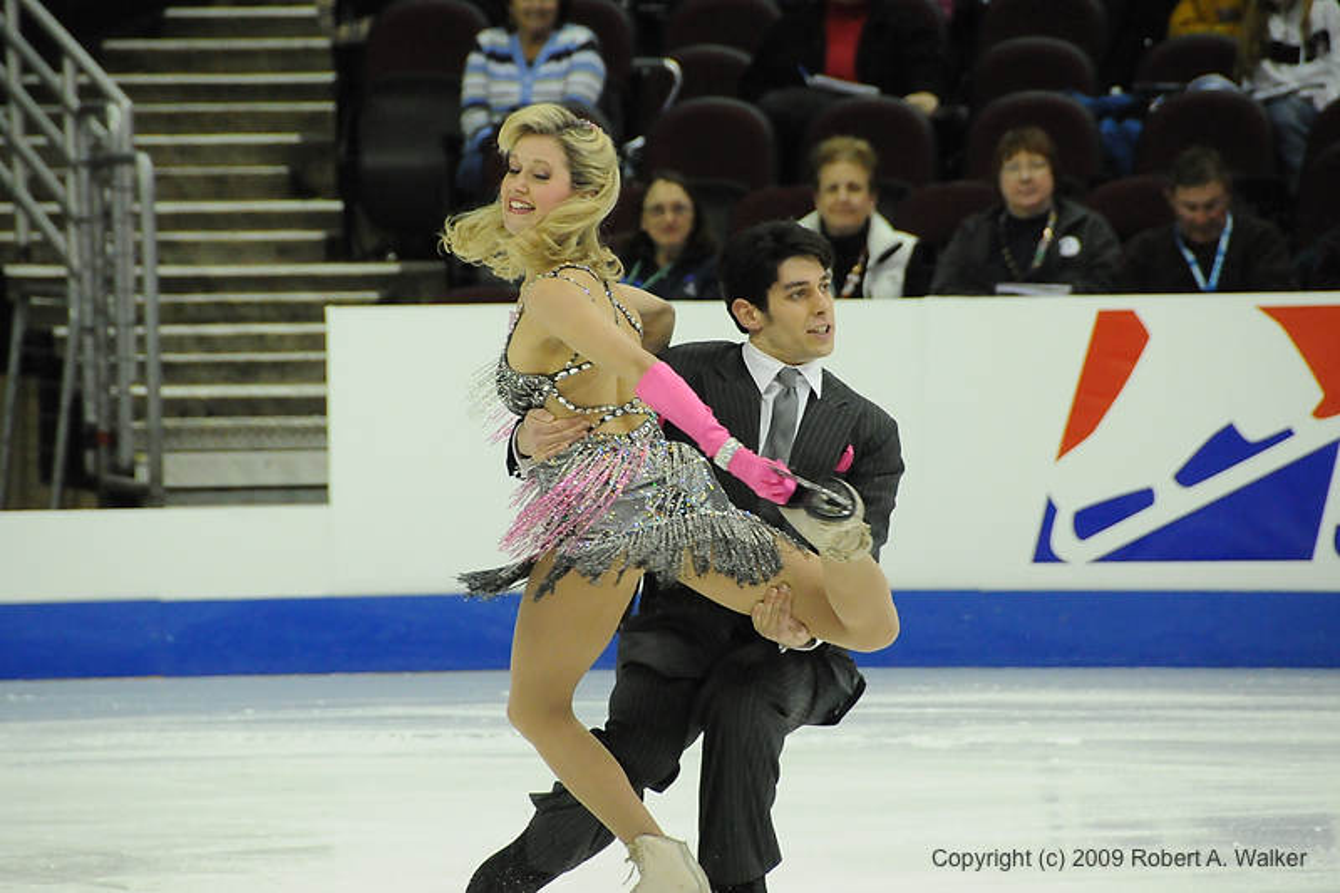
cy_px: 446
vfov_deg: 4.6
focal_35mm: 300
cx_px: 670
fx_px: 11164
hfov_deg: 6.9
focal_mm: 200
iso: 3200
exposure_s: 1/800
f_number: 5.6
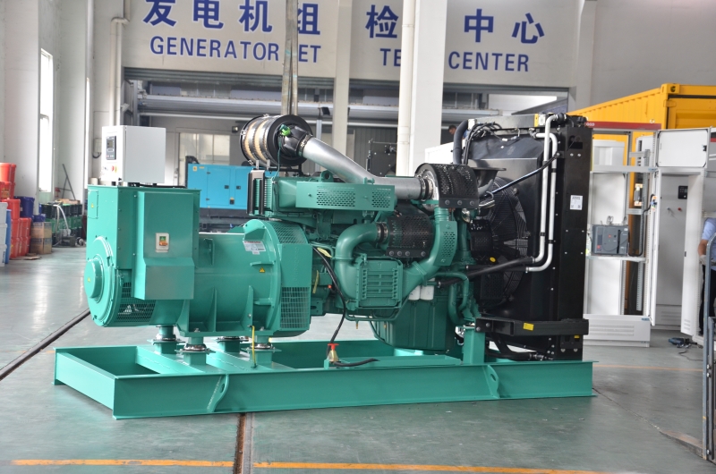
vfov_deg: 20.1
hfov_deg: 29.9
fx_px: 1340
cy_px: 237
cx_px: 358
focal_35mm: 68
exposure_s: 1/60
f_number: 4.8
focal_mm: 45
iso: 640
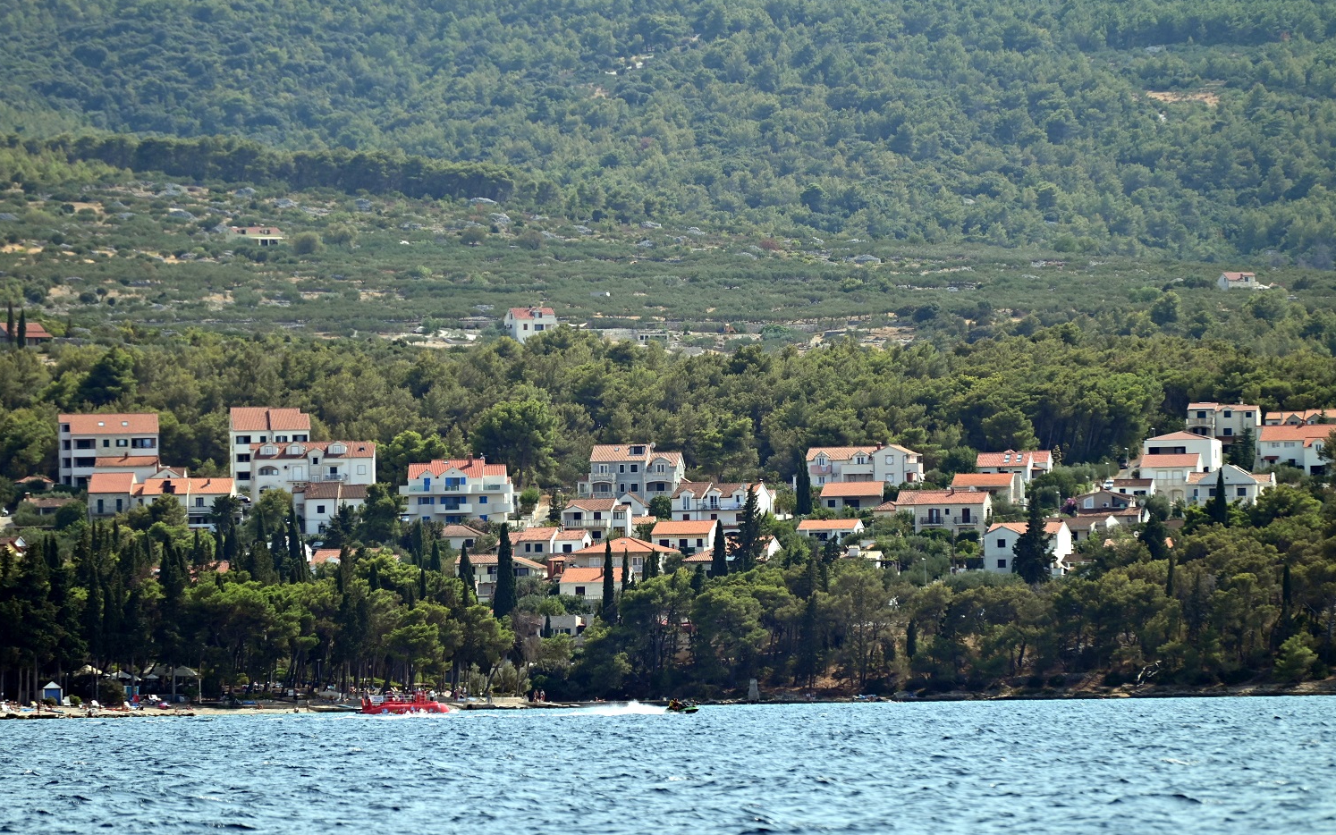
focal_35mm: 307
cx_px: 668
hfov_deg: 6.8
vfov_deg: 4.3
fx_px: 11179
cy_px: 398
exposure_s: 1/1600
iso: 250
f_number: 5.6
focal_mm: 300
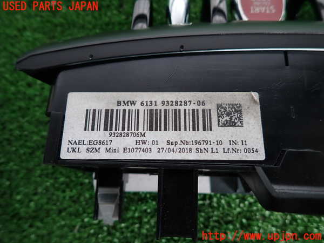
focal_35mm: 25
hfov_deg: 69.4
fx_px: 234
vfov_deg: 54.9
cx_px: 162
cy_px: 122
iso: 100
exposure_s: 1/80
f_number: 2
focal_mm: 4.5
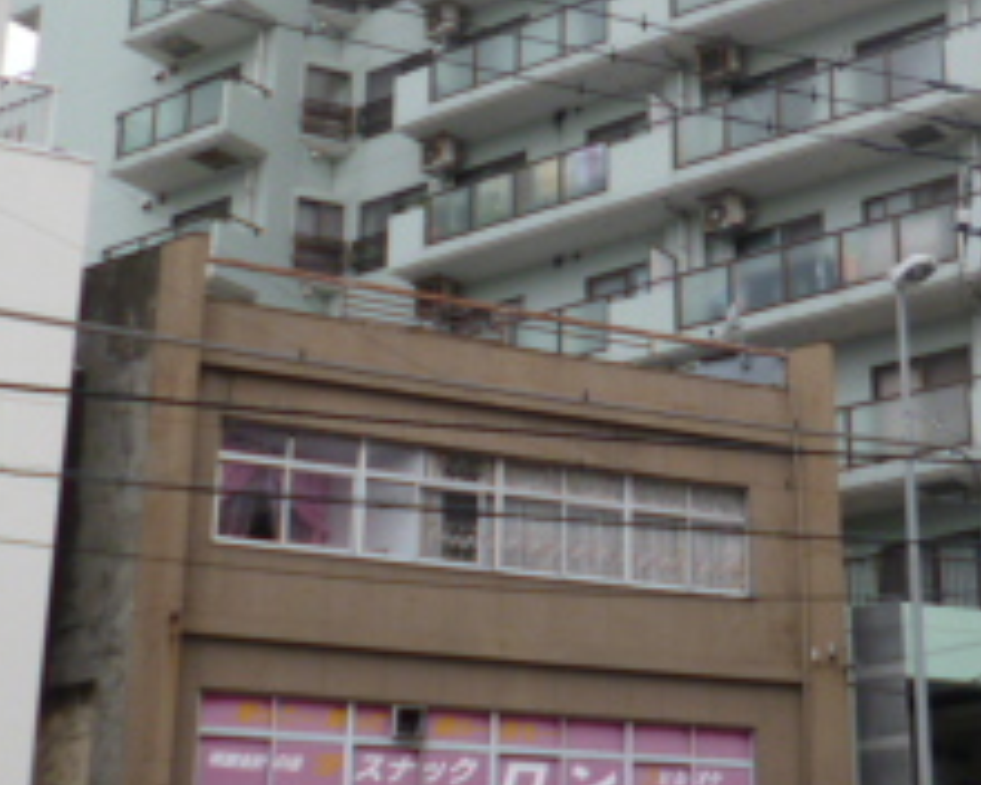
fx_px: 1974
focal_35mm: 68
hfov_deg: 27.4
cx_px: 785
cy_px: 272
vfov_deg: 22.4
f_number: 2.5
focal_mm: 4.3
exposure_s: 1/640
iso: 100
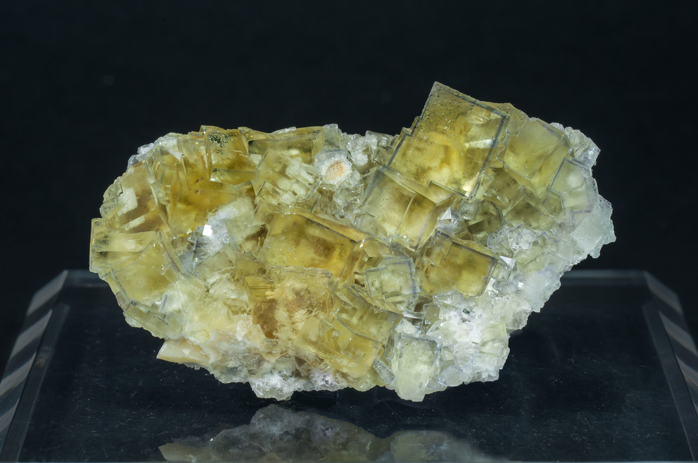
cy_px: 232
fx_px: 1743
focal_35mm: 90
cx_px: 349
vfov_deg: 15.1
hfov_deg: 22.6
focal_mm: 60
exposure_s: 1/1.67
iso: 250
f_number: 25
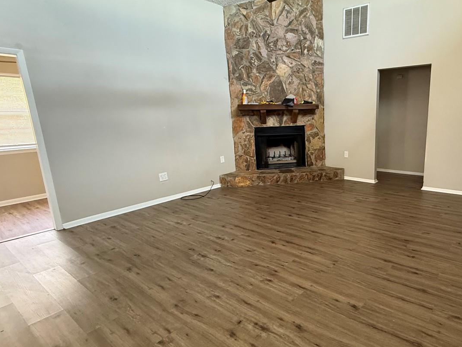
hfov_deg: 76.0
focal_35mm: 21
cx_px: 315
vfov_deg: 63.4
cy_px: 174
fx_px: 280
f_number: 2.2
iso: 400
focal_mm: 2.22
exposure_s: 1/60
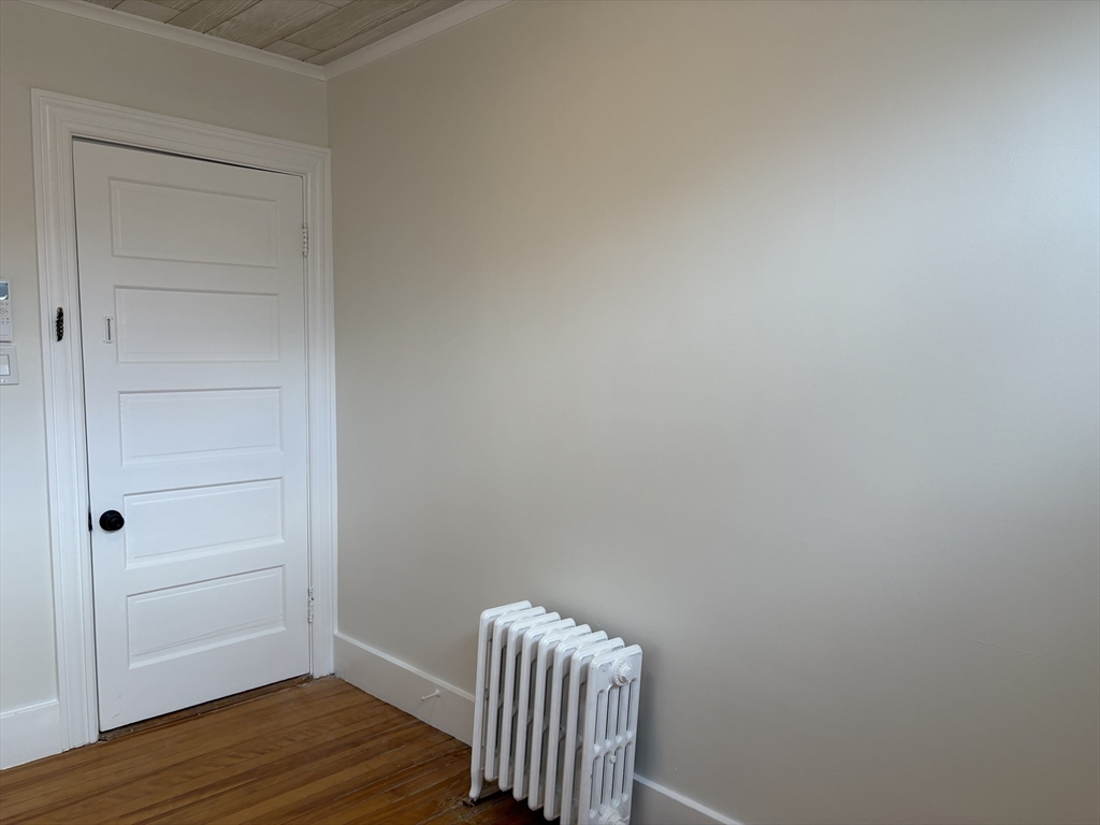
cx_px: 550
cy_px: 412
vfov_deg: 53.1
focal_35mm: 26
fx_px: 826
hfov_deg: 67.3
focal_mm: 5.96
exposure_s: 1/120
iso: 64
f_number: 1.6
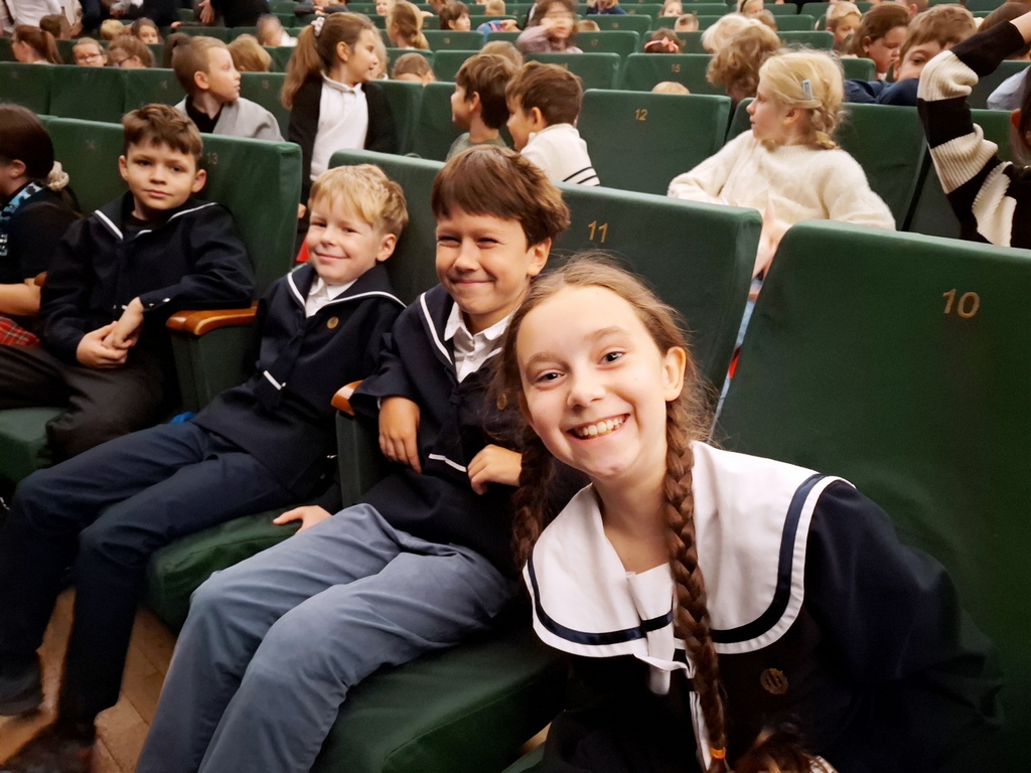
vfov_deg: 58.9
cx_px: 516
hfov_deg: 73.9
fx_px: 685
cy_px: 386
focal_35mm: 23
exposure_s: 1/17
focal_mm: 5.54
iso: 1250
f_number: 1.8
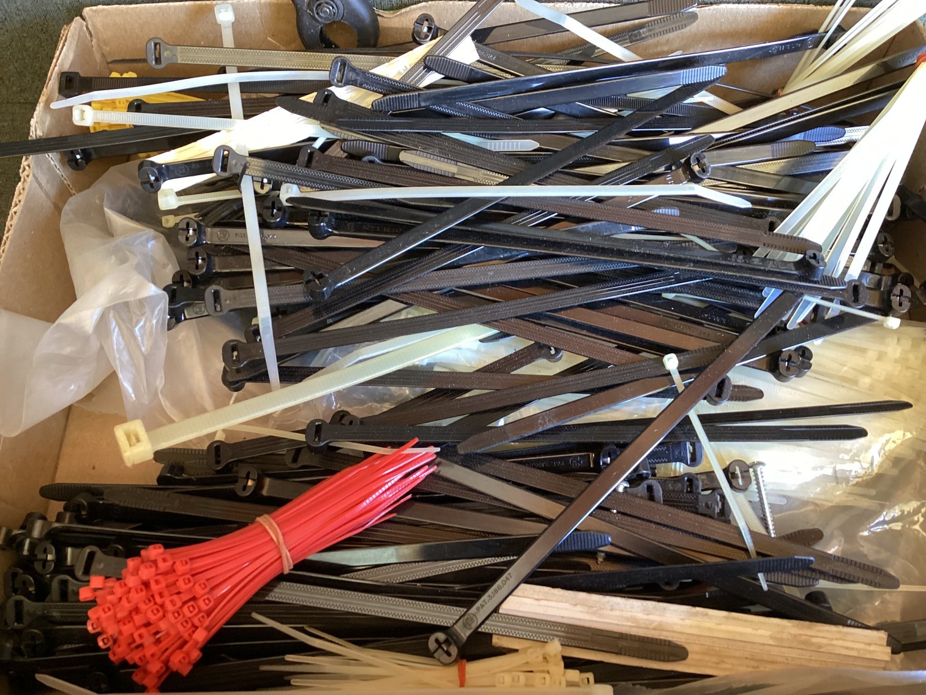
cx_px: 463
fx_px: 829
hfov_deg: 58.3
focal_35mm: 31
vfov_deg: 45.4
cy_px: 348
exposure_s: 1/50
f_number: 2.4
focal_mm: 3.3
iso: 250
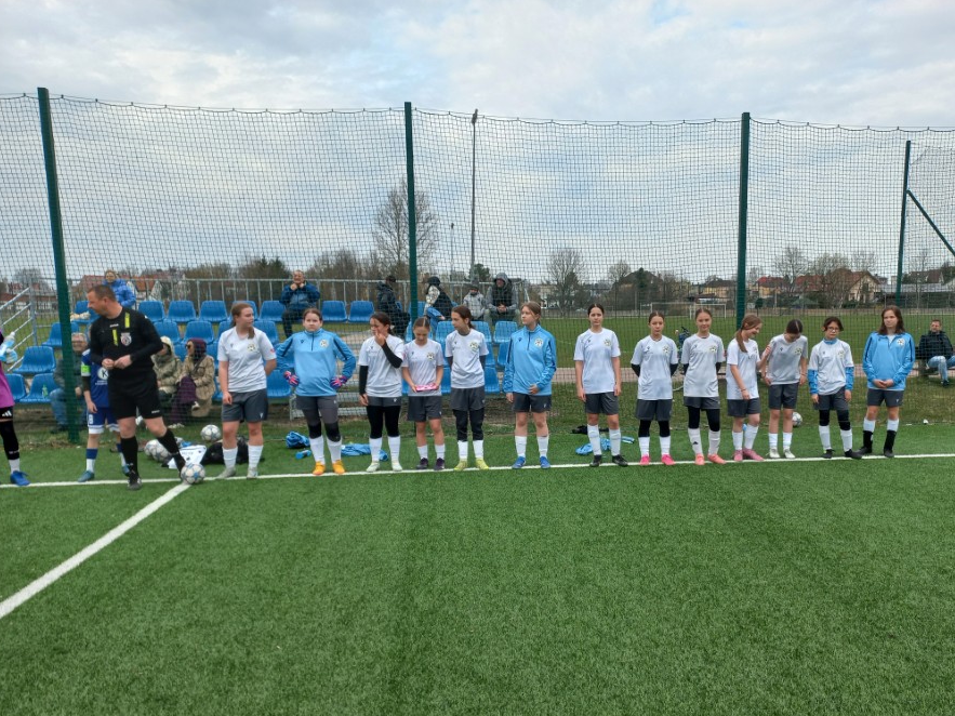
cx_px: 541
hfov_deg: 61.4
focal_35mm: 29
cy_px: 413
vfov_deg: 48.0
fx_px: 800
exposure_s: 1/290
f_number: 1.8
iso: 25
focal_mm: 4.6
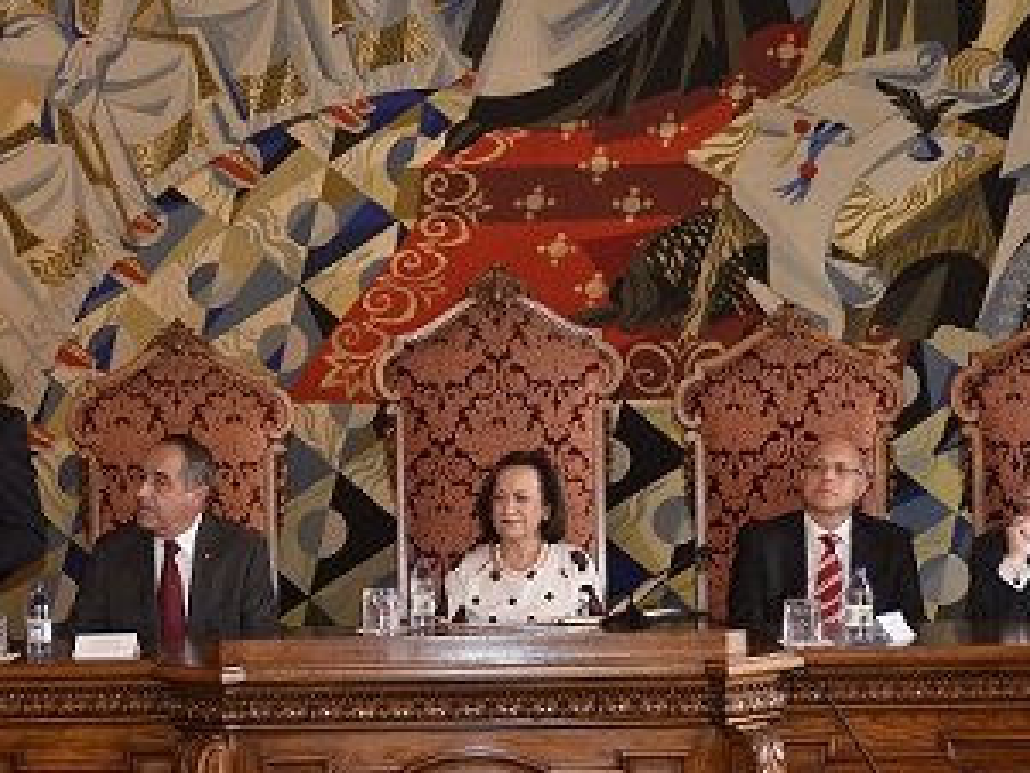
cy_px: 528
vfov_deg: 19.6
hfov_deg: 25.8
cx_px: 332
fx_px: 2233
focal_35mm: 75
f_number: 2.8
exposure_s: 1/160
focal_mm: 34
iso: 1600
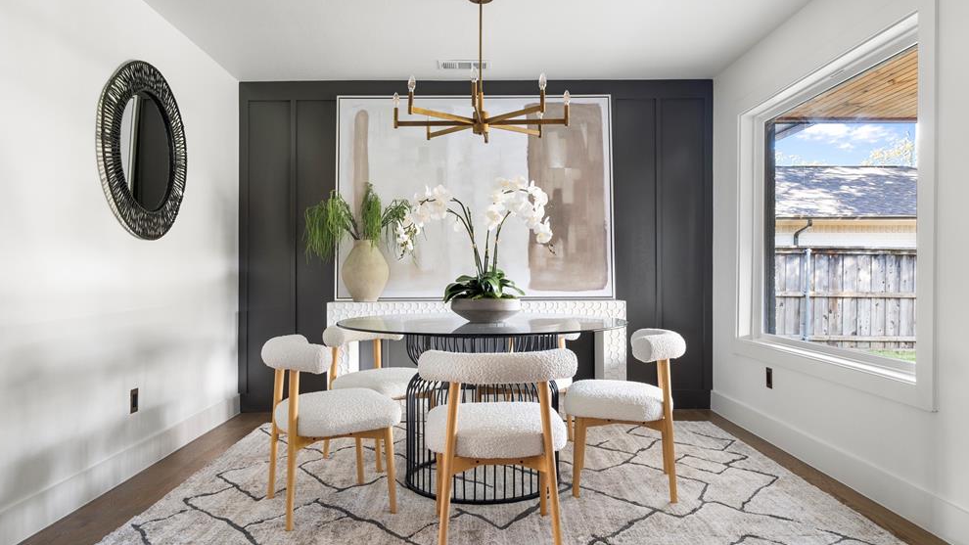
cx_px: 478
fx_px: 668
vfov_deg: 44.4
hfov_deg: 71.9
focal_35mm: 26
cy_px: 269
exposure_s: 1/1.67
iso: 1250
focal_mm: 24
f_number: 9
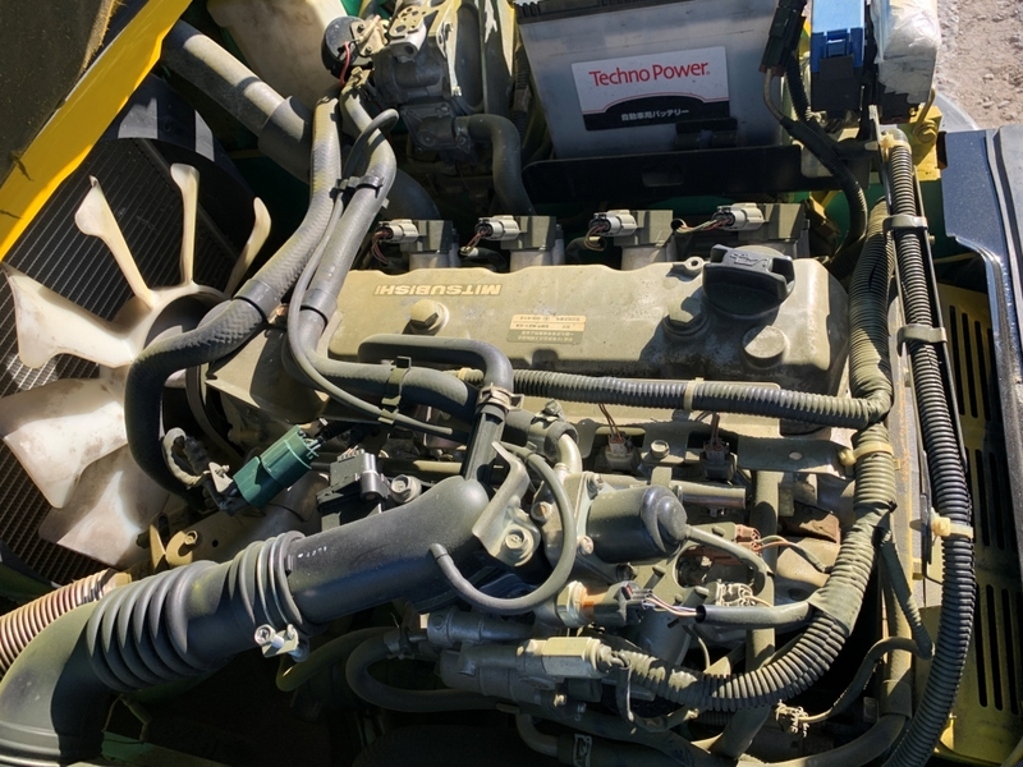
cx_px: 512
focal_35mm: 26
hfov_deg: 67.3
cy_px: 384
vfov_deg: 53.1
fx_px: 768
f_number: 1.8
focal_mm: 4.25
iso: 25
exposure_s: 1/492
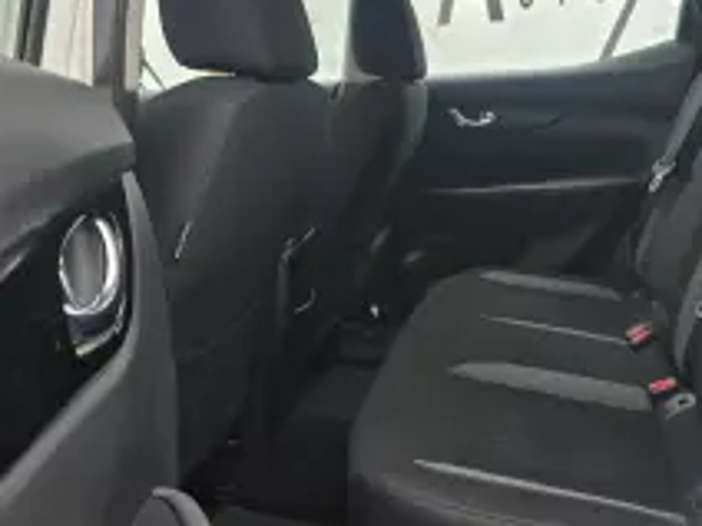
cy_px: 298
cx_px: 454
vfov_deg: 36.8
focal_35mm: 39
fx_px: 791
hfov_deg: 47.3
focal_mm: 6.3
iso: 64
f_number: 1.7
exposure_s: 1/180
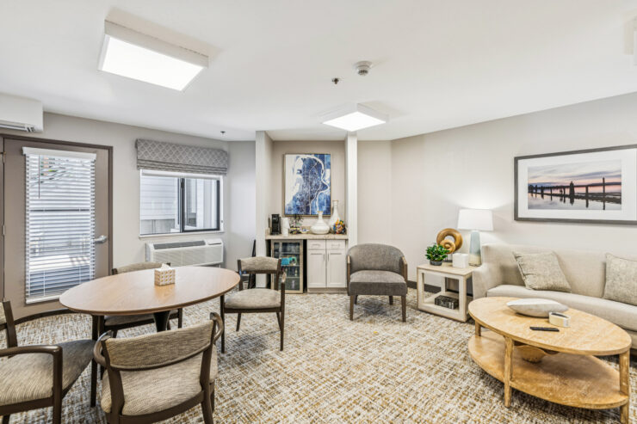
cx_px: 318
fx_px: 265
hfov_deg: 100.4
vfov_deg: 77.3
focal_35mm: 15
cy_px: 212
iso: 100
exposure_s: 1/6
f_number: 7.1
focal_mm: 15
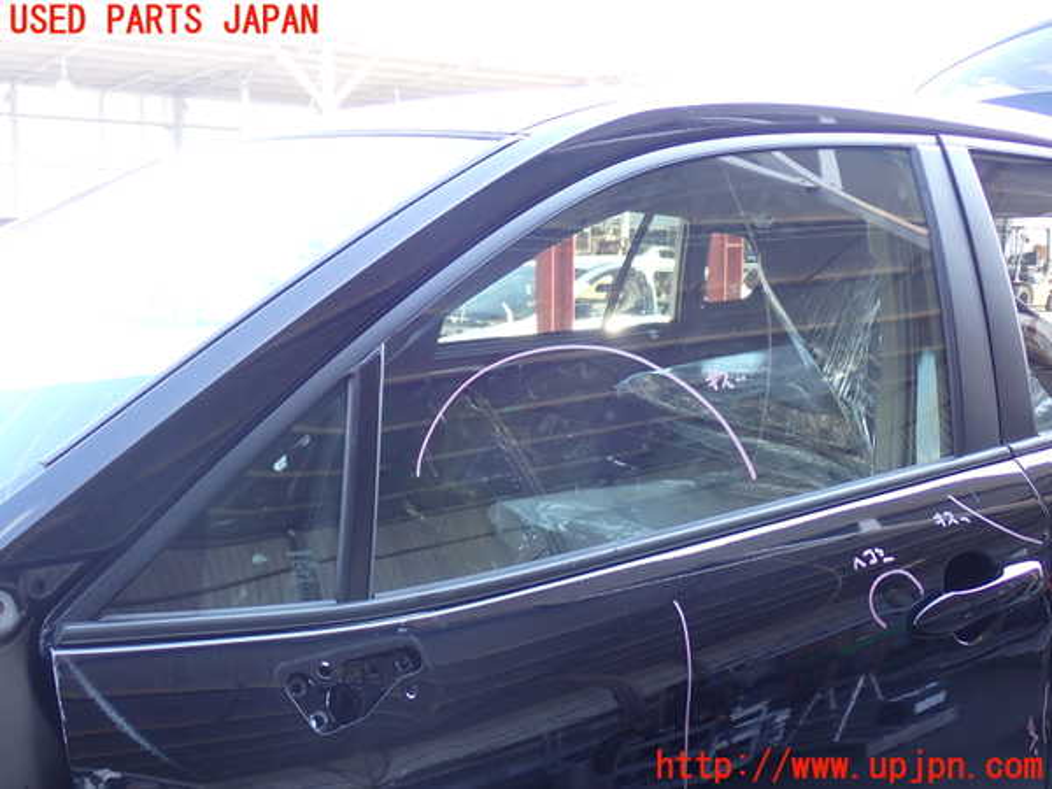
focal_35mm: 41
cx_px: 526
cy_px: 394
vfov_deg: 35.1
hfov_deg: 45.8
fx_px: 1246
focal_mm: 7.31
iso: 200
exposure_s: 1/80
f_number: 2.8
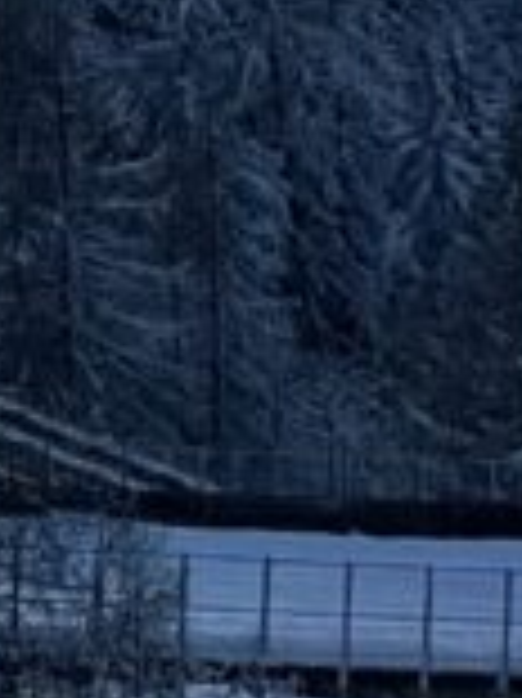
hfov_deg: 7.6
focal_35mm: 172
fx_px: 3463
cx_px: -1004
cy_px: -1283
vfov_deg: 9.4
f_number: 1.6
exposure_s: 1/73
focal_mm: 4.2
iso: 125
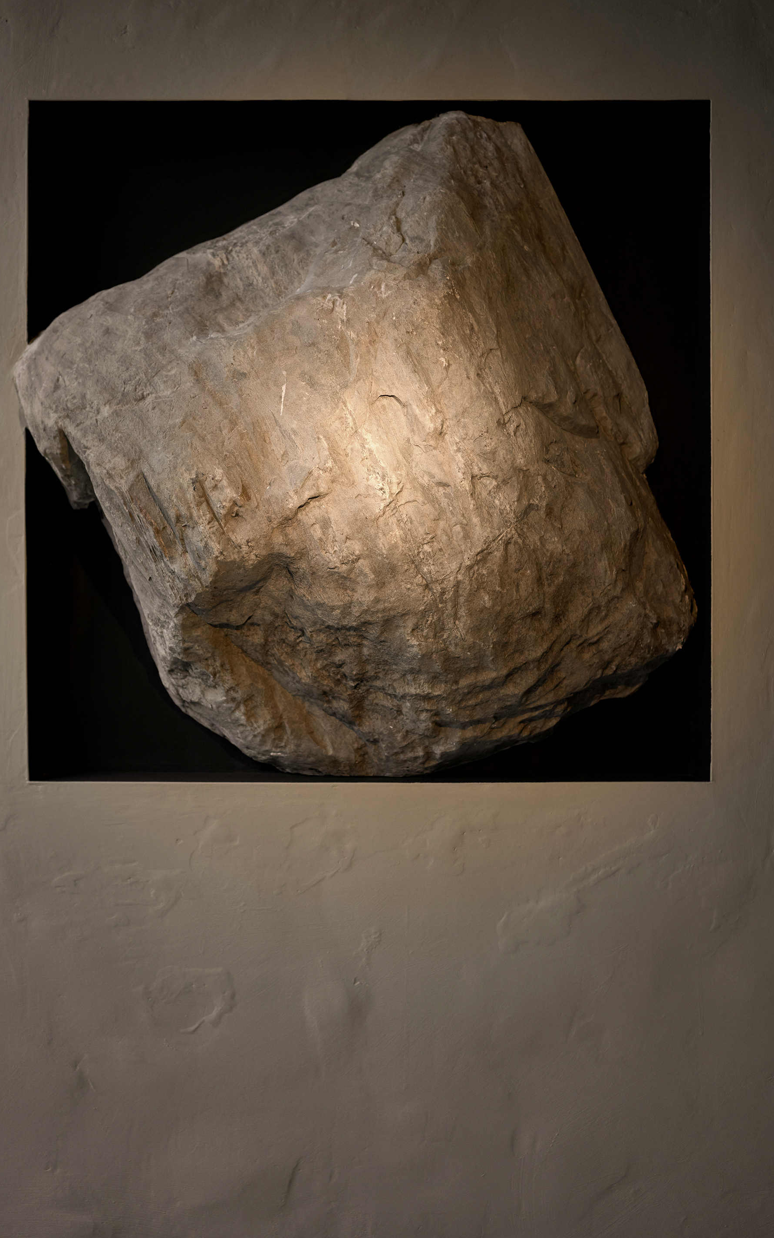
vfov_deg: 54.0
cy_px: 620
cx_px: 369
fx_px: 1215
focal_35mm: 36
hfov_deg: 35.3
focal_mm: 35
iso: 1000
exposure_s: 1/400
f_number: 2.8
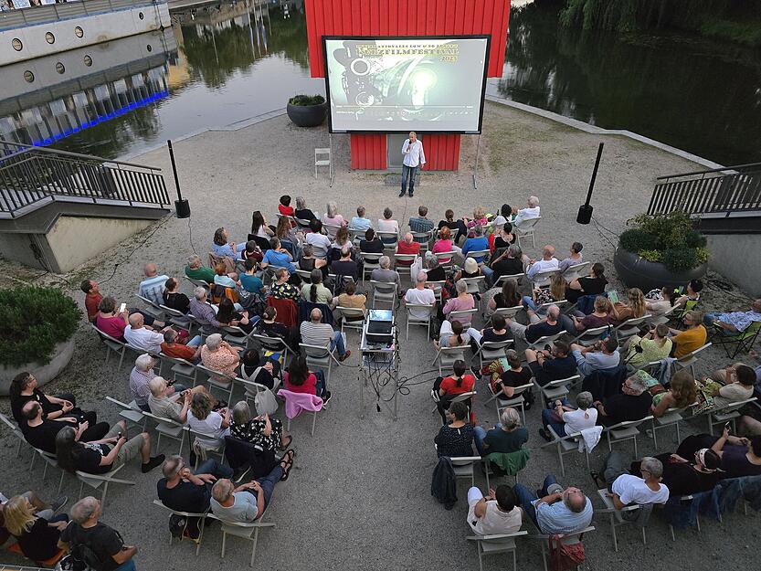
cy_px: 286
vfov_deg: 58.9
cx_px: 380
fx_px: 506
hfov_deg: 73.9
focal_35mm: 23
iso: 1600
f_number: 1.7
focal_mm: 6.3
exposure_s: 1/100
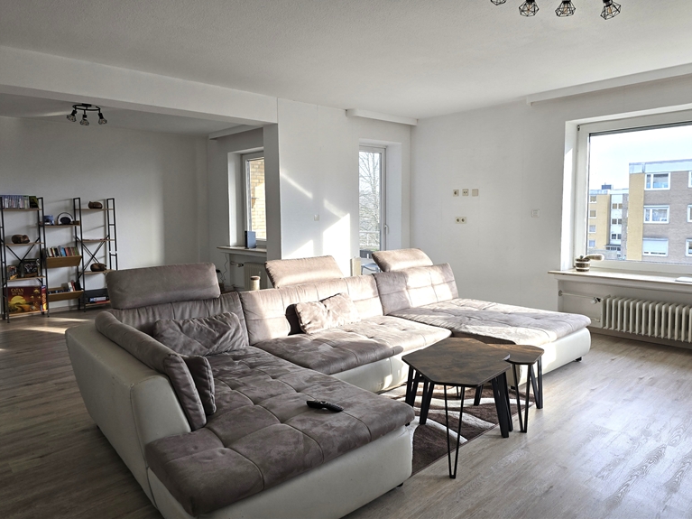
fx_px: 480
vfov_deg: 56.8
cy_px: 249
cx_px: 342
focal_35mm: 24
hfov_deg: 71.6
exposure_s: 1/180
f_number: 1.7
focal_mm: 6.3
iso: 40
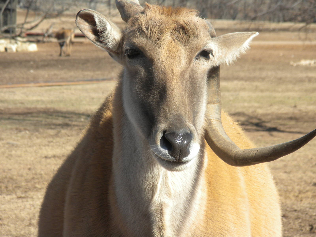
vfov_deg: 6.2
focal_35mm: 238
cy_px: 118
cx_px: 158
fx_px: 2173
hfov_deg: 8.3
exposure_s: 1/335
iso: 74
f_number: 5.2
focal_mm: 42.1
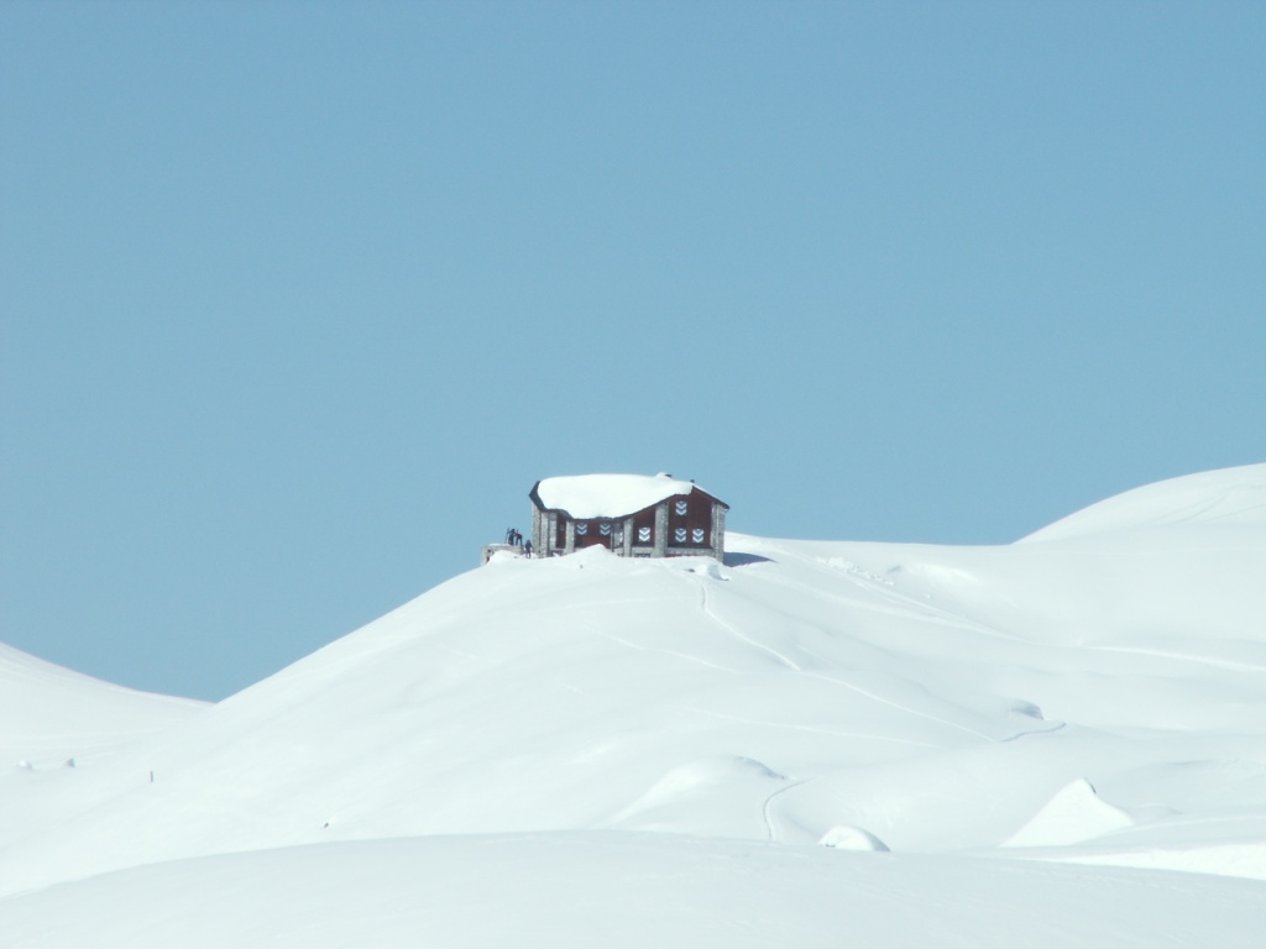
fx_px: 12435
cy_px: 474
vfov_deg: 4.4
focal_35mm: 340
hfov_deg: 5.8
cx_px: 633
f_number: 8
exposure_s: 1/400
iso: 50
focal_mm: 56.33
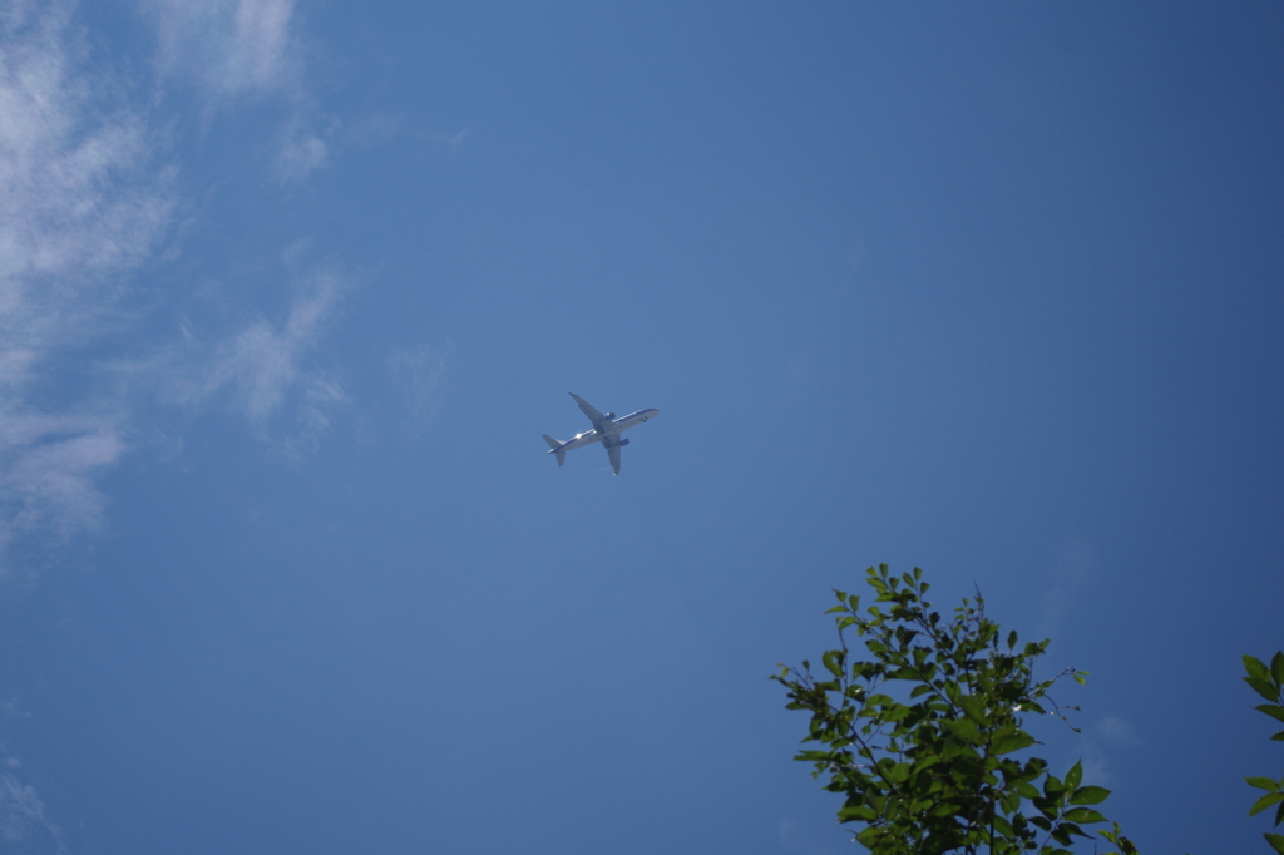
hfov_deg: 24.8
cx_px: 642
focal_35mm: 82
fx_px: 2924
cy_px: 428
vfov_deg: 16.6
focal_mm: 55
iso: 100
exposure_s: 1/1600
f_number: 5.6
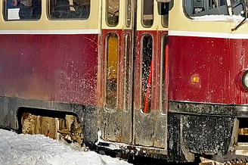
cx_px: 192
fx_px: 1390
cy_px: -94
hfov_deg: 10.2
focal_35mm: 202
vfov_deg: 6.7
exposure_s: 1/1600
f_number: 5.6
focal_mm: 35
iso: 400
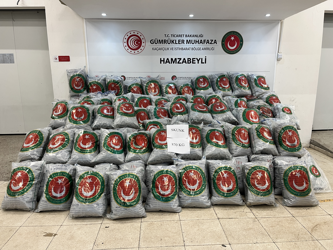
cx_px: 166
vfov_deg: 53.1
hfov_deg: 67.3
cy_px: 125
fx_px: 250
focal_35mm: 26
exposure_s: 1/50
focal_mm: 5.1
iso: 64
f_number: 1.6
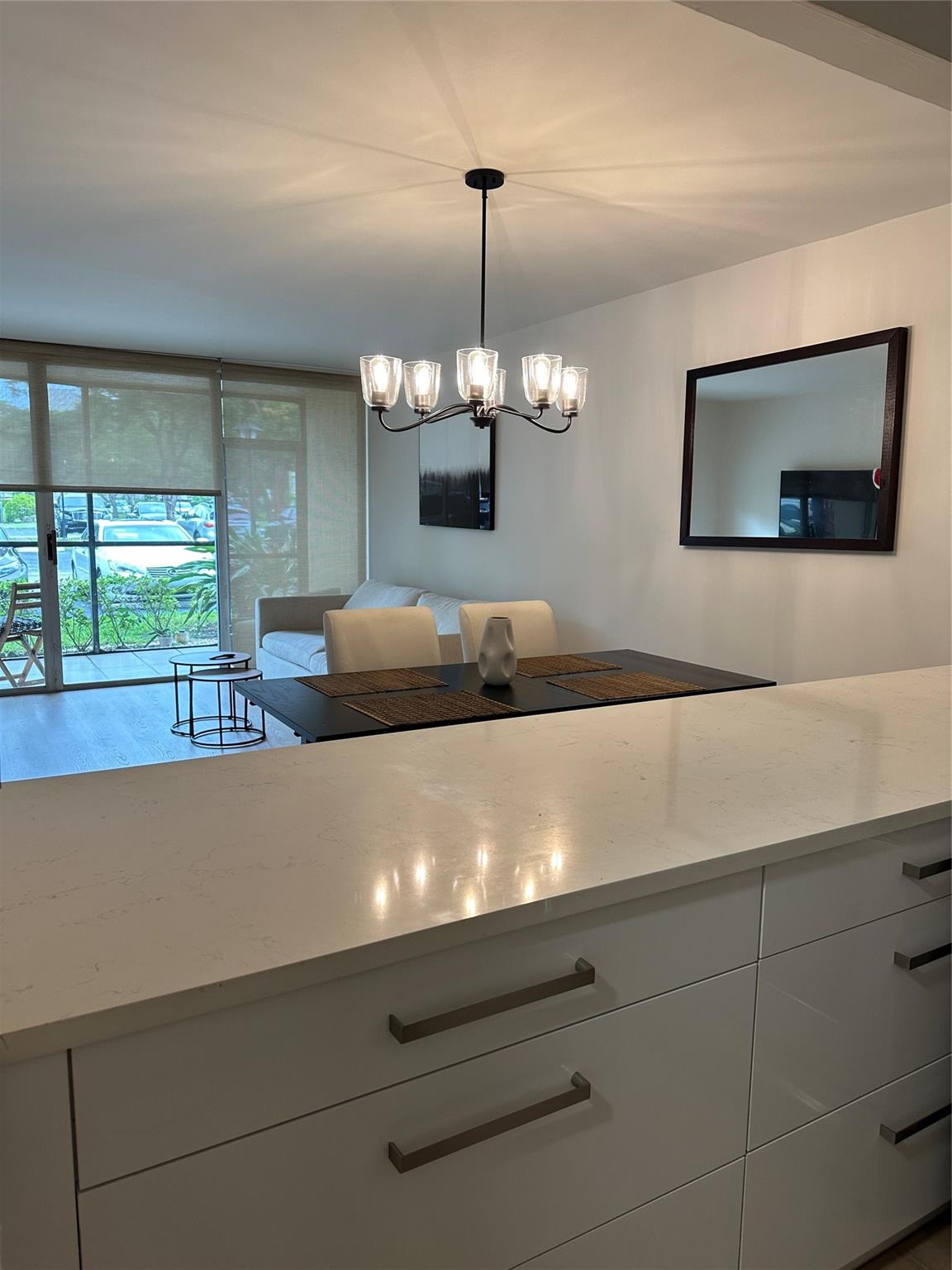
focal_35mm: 24
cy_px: 635
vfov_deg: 71.6
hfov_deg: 56.8
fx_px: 880
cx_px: 476
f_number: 1.78
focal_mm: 6.86
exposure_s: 1/60
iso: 125
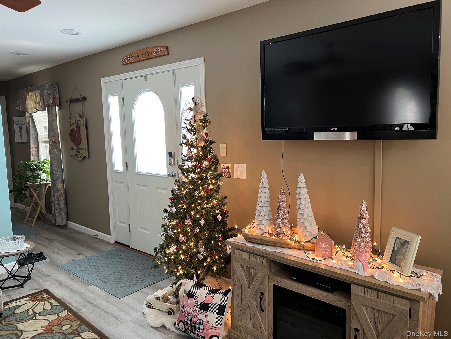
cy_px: 170
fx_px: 339
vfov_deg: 53.1
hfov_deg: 67.3
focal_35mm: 26
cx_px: 226
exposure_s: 1/60
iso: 200
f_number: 1.5
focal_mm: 5.7
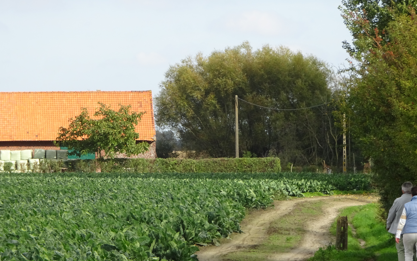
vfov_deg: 5.0
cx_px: 210
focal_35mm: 262
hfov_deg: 8.0
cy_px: 188
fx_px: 2978
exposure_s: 1/200
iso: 100
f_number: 6.3
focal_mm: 33.17
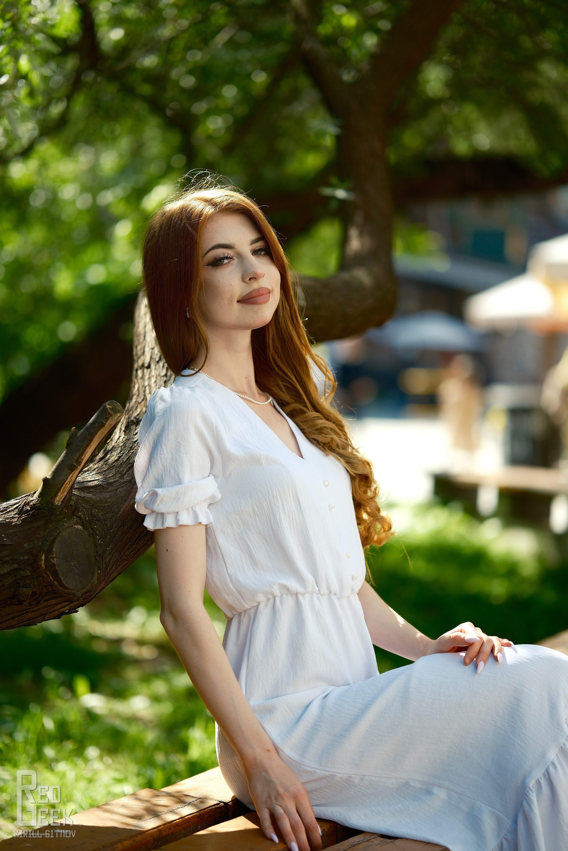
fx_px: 1988
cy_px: 426
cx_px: 284
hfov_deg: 16.3
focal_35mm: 84
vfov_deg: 24.2
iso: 125
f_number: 1.2
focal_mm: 56
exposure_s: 1/1700
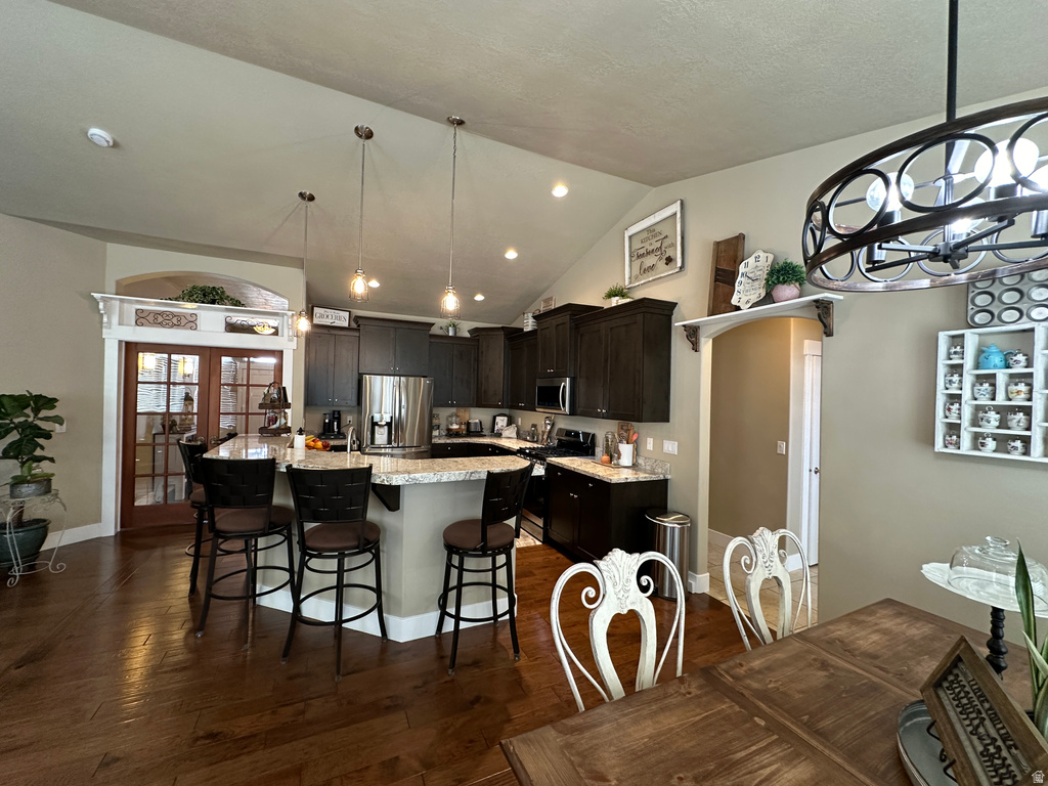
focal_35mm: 14
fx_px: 424
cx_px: 524
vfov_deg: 85.7
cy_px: 393
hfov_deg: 102.1
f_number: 2.2
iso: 200
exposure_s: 1/60
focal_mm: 2.22
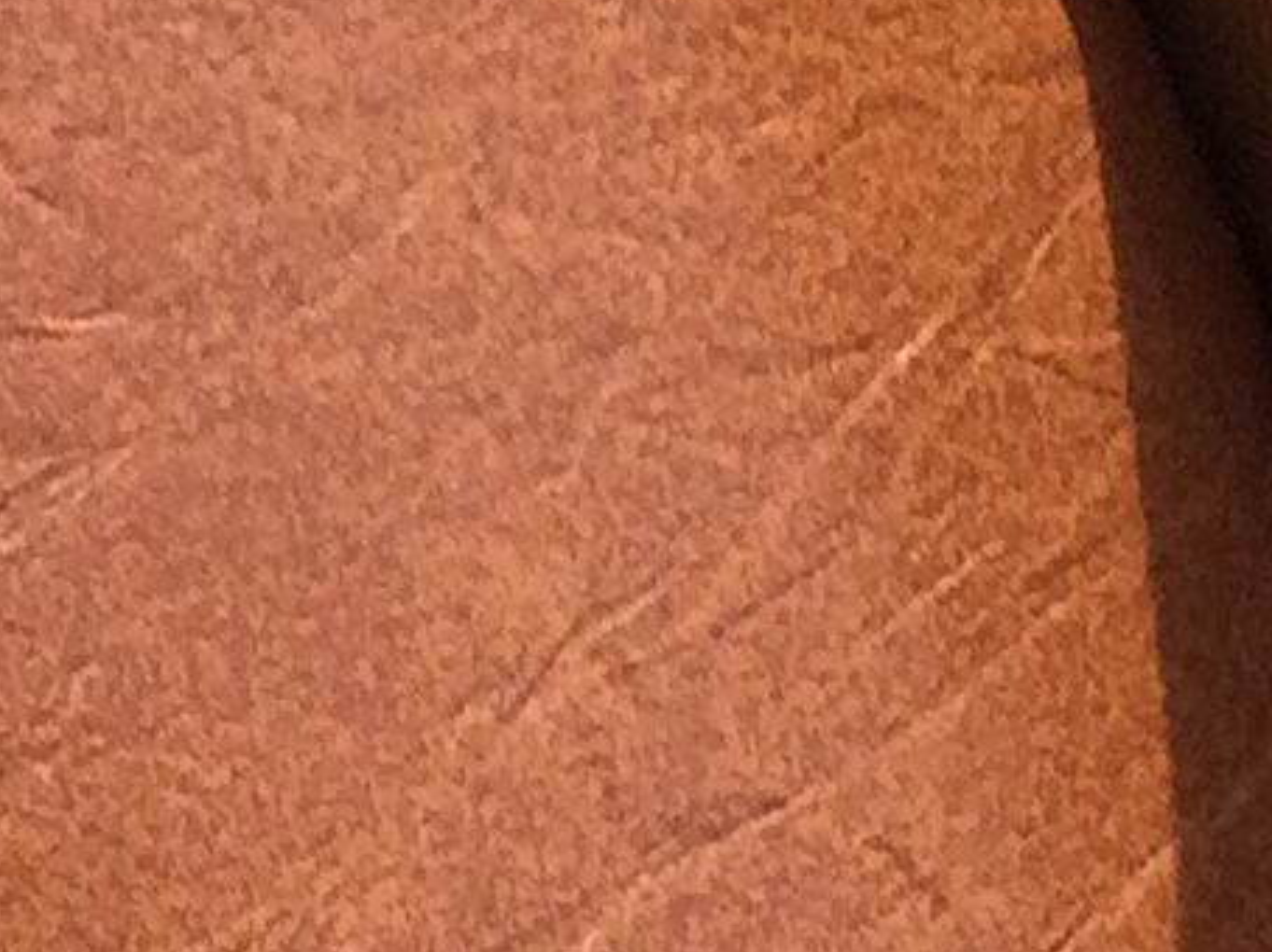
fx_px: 8190
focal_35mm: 223
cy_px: 1974
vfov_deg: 6.4
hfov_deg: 8.8
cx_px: -112
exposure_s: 1/494
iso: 25
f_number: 2.4
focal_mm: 3.3
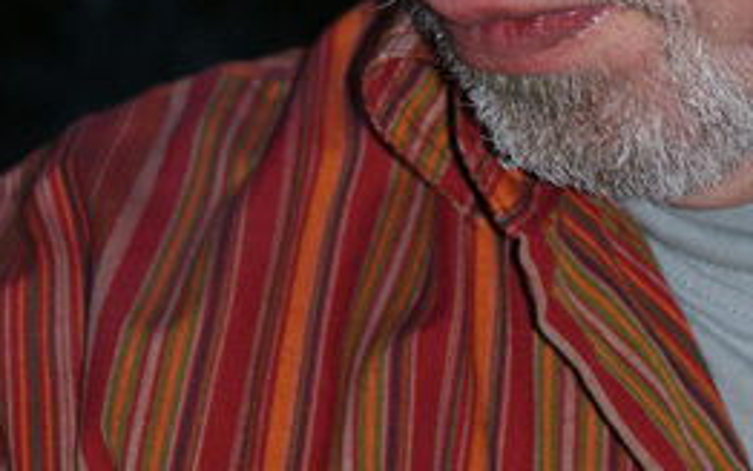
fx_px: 5441
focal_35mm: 265
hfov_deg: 7.9
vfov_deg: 4.9
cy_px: -327
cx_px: 609
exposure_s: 1/100
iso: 400
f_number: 5.6
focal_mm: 60
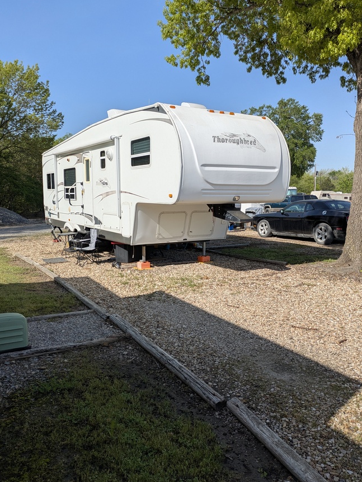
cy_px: 226
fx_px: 404
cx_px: 179
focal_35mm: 29
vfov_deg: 61.6
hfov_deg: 48.2
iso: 47
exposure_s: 1/3086
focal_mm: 5.43
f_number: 1.89
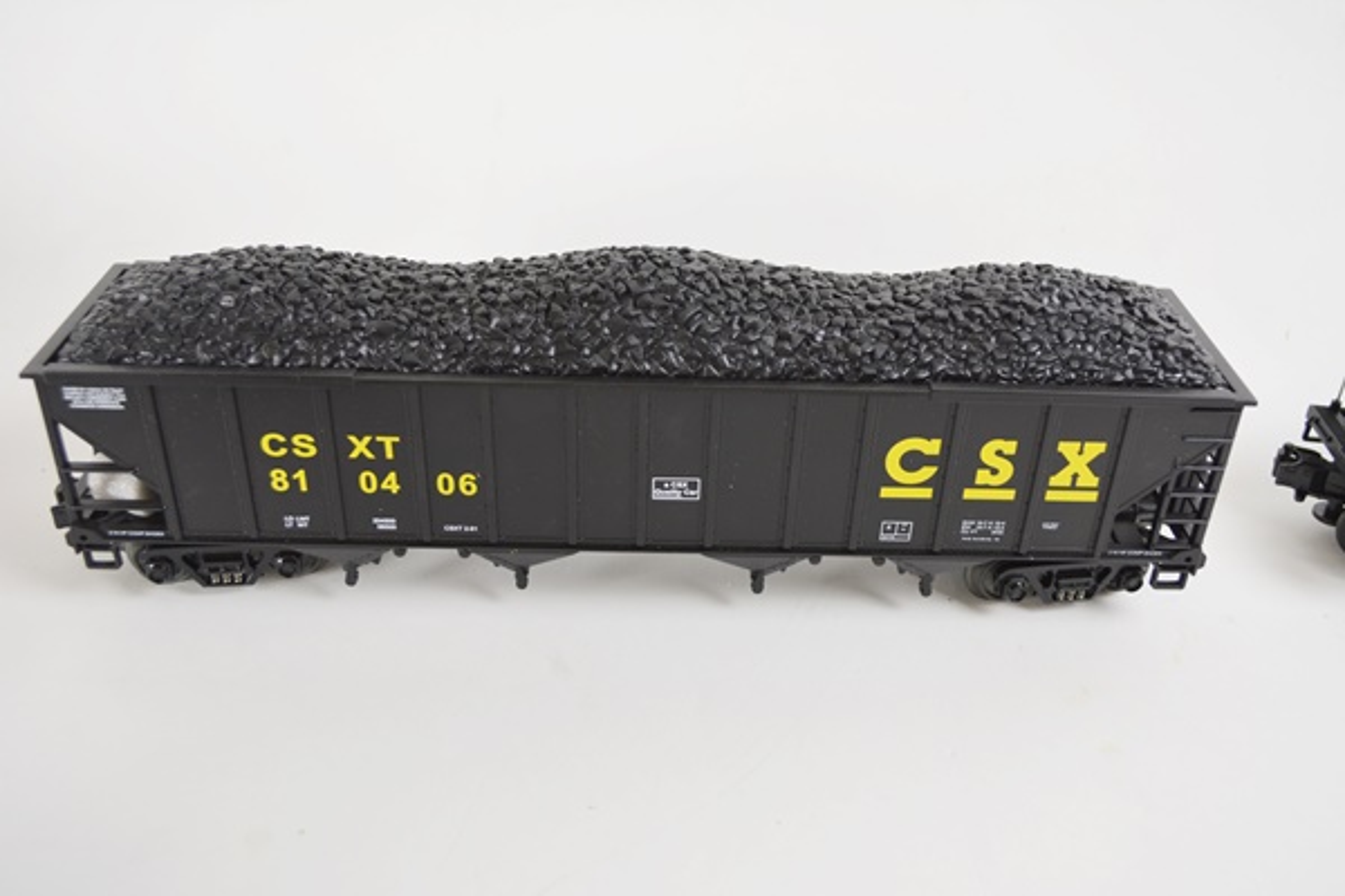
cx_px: 672
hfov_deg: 53.1
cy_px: 448
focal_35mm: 36
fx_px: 1345
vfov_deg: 36.9
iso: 400
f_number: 5
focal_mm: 24
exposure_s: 1/100
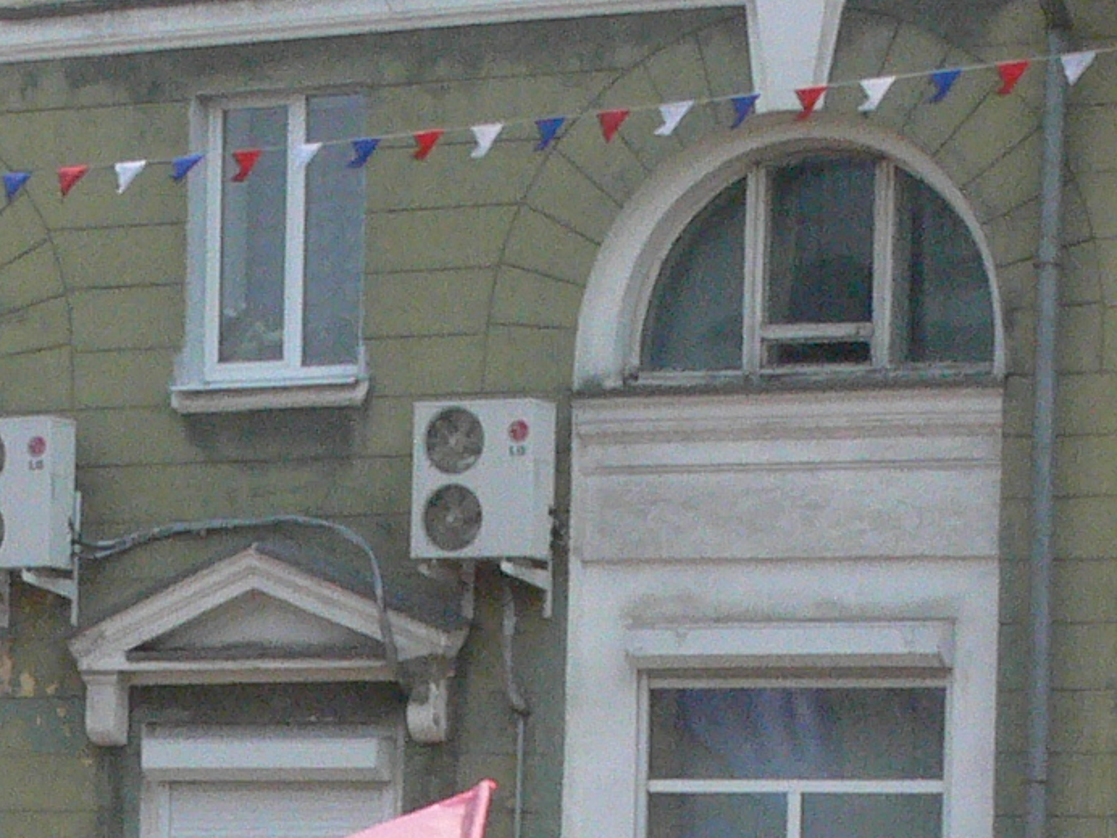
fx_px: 5324
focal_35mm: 165
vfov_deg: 8.7
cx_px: 202
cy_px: 1440
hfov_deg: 11.9
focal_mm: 7.4
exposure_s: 1/500
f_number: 8
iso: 200
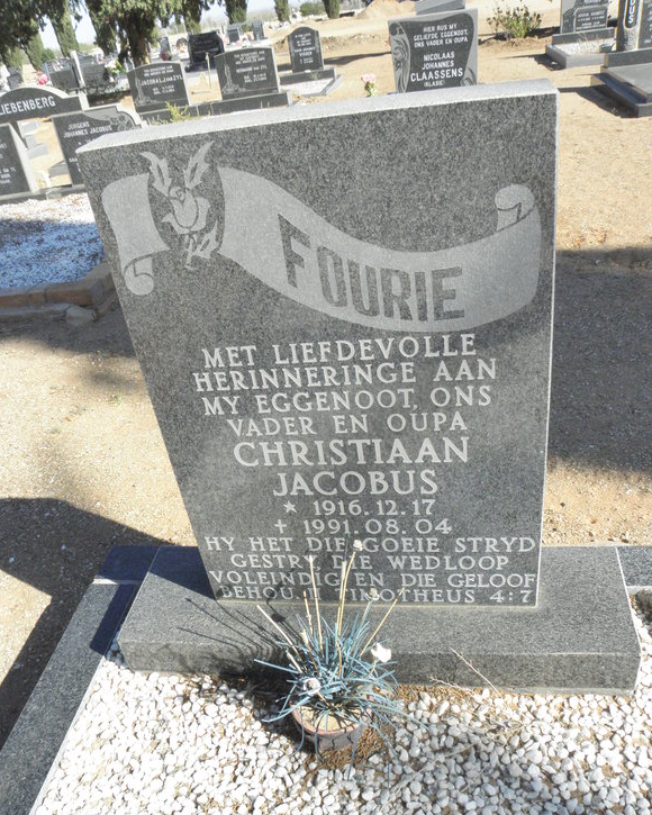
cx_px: 334
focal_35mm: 28
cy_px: 449
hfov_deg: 51.5
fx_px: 675
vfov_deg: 62.1
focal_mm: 4.6
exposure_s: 1/400
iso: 200
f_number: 6.3
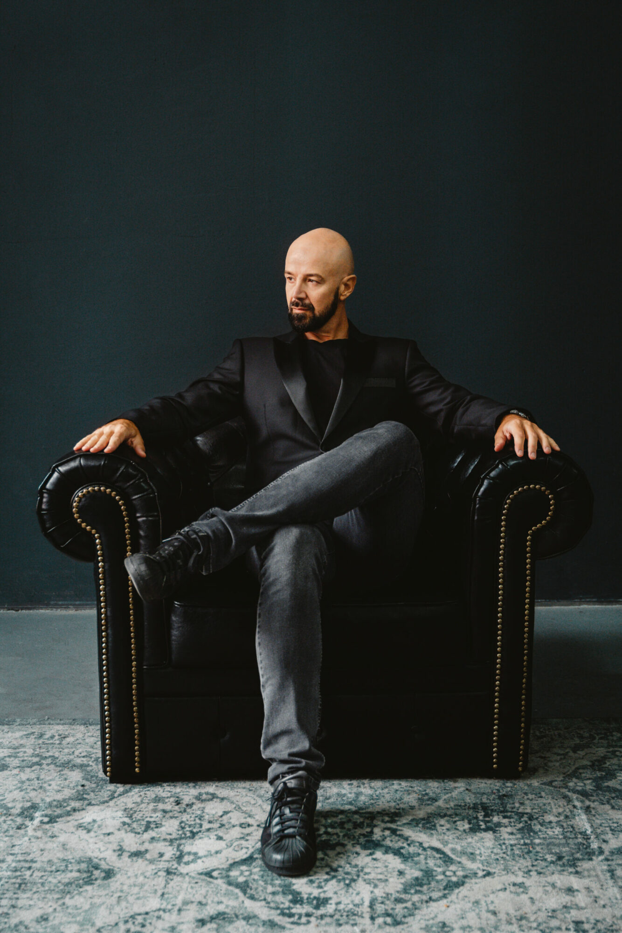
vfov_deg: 40.0
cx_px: 311
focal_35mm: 50
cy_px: 466
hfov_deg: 27.3
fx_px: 1282
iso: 640
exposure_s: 1/125
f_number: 2.8
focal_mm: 33
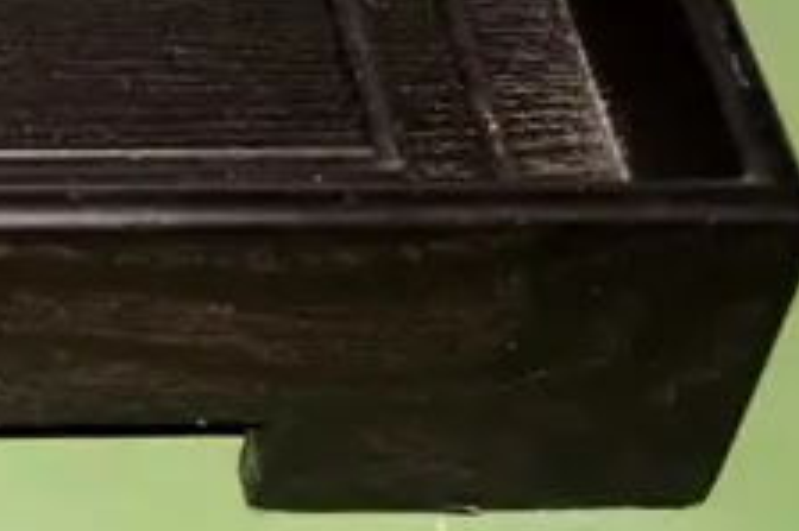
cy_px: -374
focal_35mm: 171
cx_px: -706
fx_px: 3792
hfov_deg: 11.1
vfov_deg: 7.8
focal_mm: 18
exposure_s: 1/160
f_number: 5.6
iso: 2500
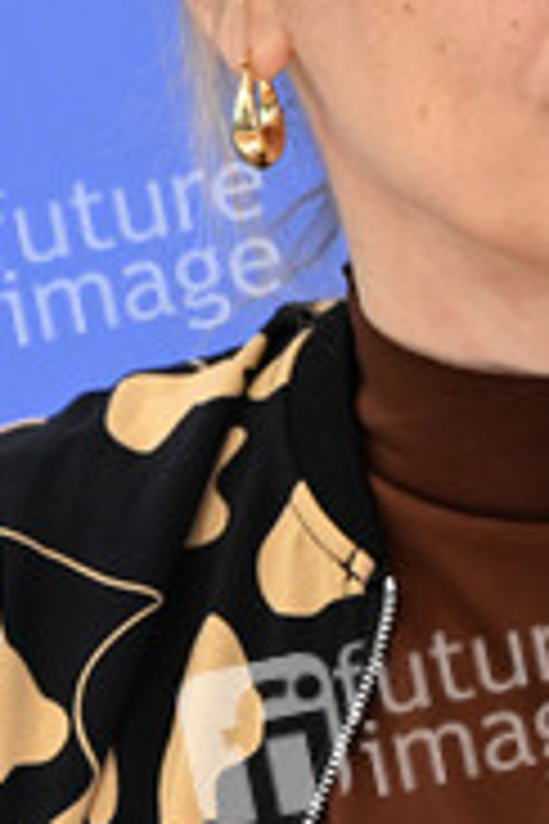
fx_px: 6748
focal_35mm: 295
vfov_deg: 7.0
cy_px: 45
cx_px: 540
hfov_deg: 4.7
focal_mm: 135
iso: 4000
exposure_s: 1/500
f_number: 5
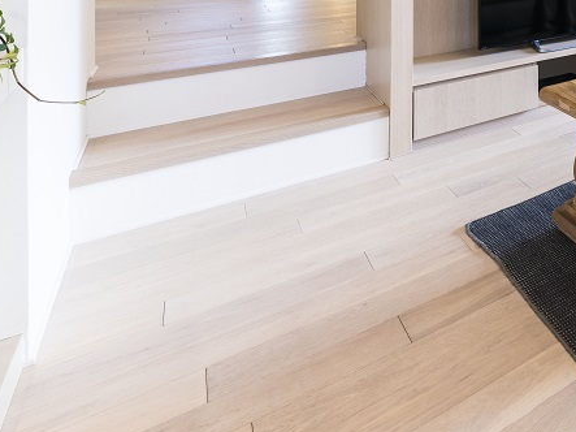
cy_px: -52
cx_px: 731
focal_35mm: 30
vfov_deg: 38.2
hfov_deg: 38.4
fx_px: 499
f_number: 11
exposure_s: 1/10
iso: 200
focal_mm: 12
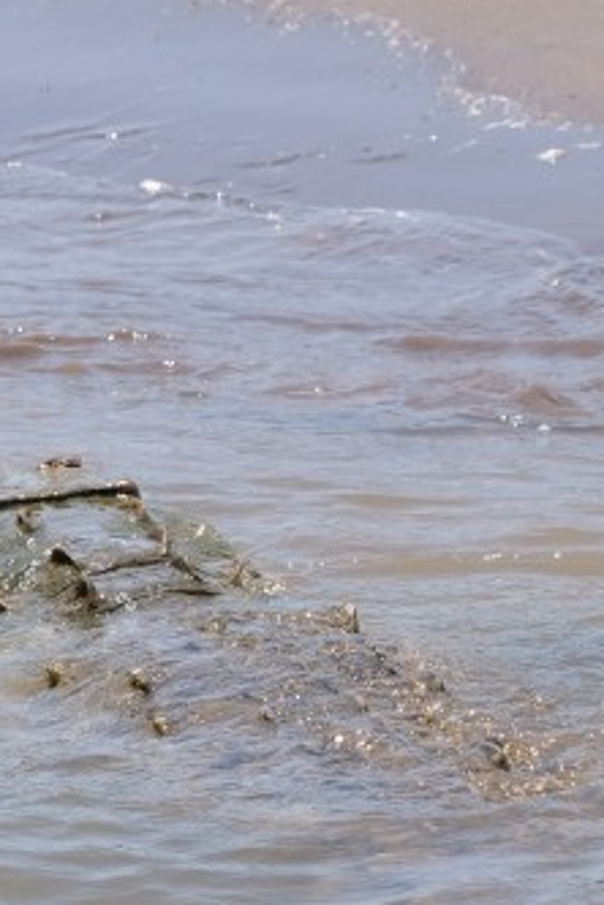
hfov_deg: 4.8
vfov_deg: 7.2
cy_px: 756
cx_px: 367
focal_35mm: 284
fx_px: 7147
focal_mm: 70
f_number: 5.6
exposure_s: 1/640
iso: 200
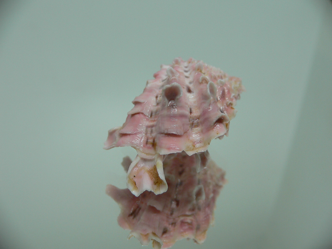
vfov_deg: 40.7
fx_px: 336
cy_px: 124
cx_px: 166
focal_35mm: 35
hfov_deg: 52.6
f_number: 2.8
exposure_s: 1/60
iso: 80
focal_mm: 4.6
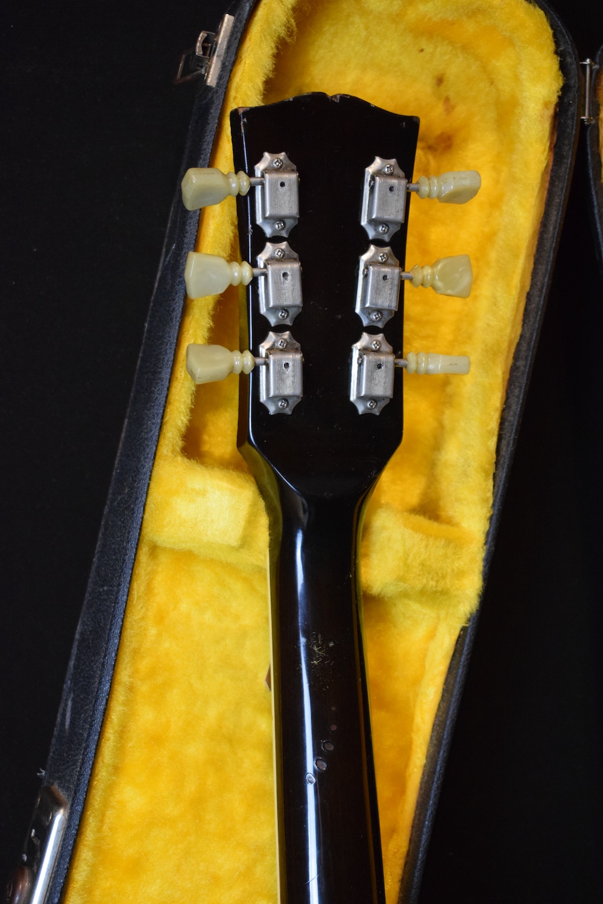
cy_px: 452
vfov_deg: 35.1
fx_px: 1432
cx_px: 302
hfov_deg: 23.8
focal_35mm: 57
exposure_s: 1/60
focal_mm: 38
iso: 3200
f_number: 4.8
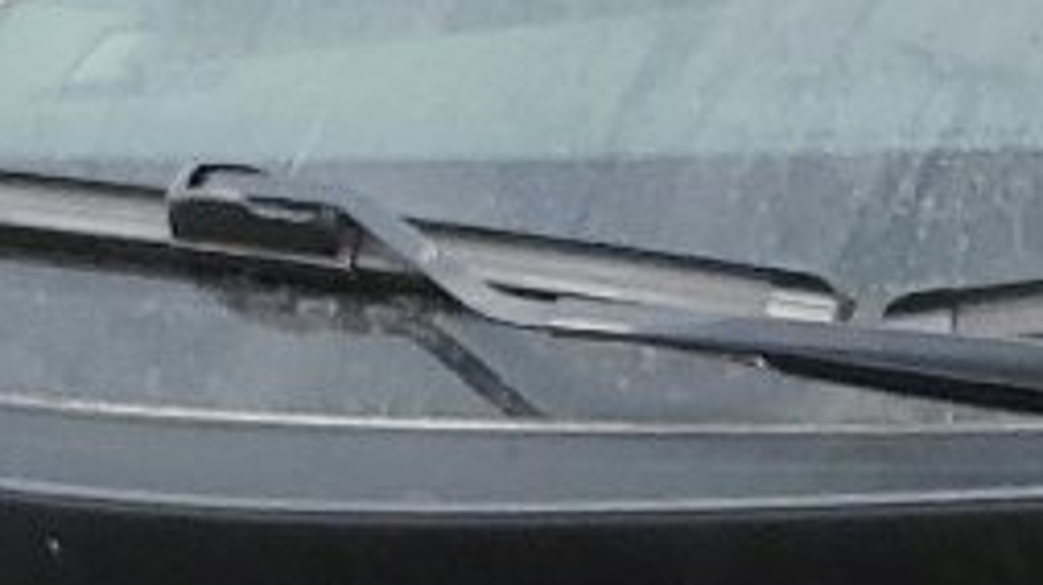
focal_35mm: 179
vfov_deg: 5.8
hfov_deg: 11.5
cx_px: 1645
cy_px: 2262
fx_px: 4948
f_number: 1.5
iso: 50
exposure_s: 1/1667
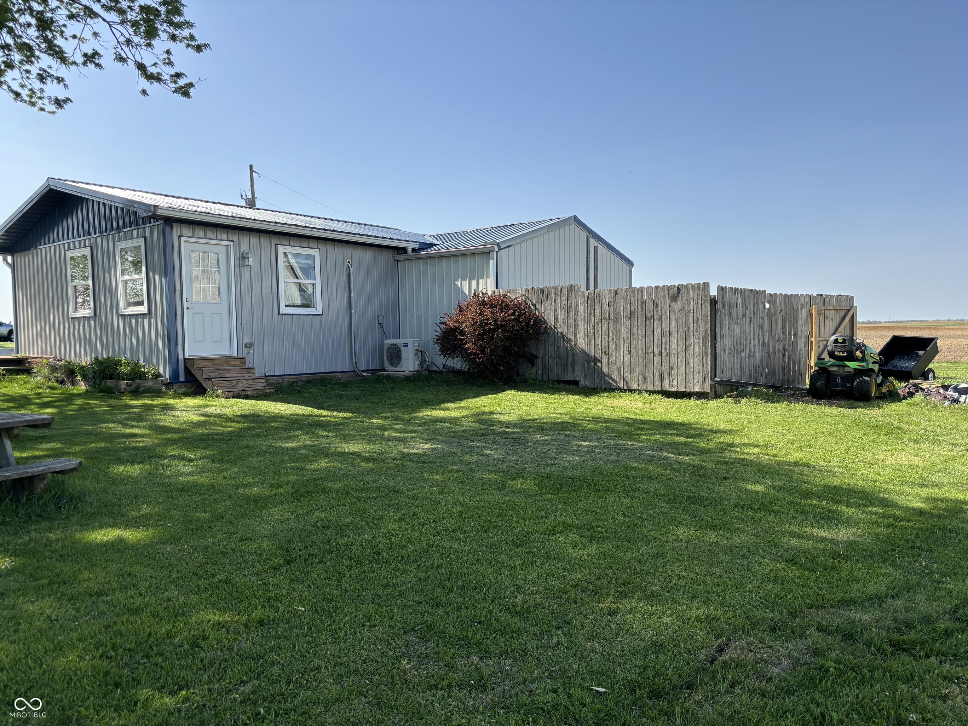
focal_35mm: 26
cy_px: 363
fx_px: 727
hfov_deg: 67.3
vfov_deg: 53.1
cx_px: 484
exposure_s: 1/2398
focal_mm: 5.96
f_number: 1.6
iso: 50
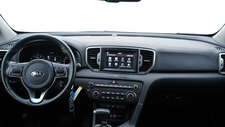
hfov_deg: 52.8
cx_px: 112
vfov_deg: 31.2
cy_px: 72
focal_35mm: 38
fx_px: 227
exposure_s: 1/40
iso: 200
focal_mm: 24
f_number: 2.8
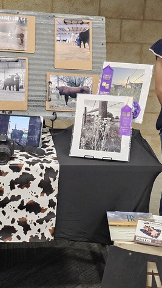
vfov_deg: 38.3
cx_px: 75
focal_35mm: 54
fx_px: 413
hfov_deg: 22.2
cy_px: 112
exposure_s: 1/120
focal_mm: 6.3
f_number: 1.7
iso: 640
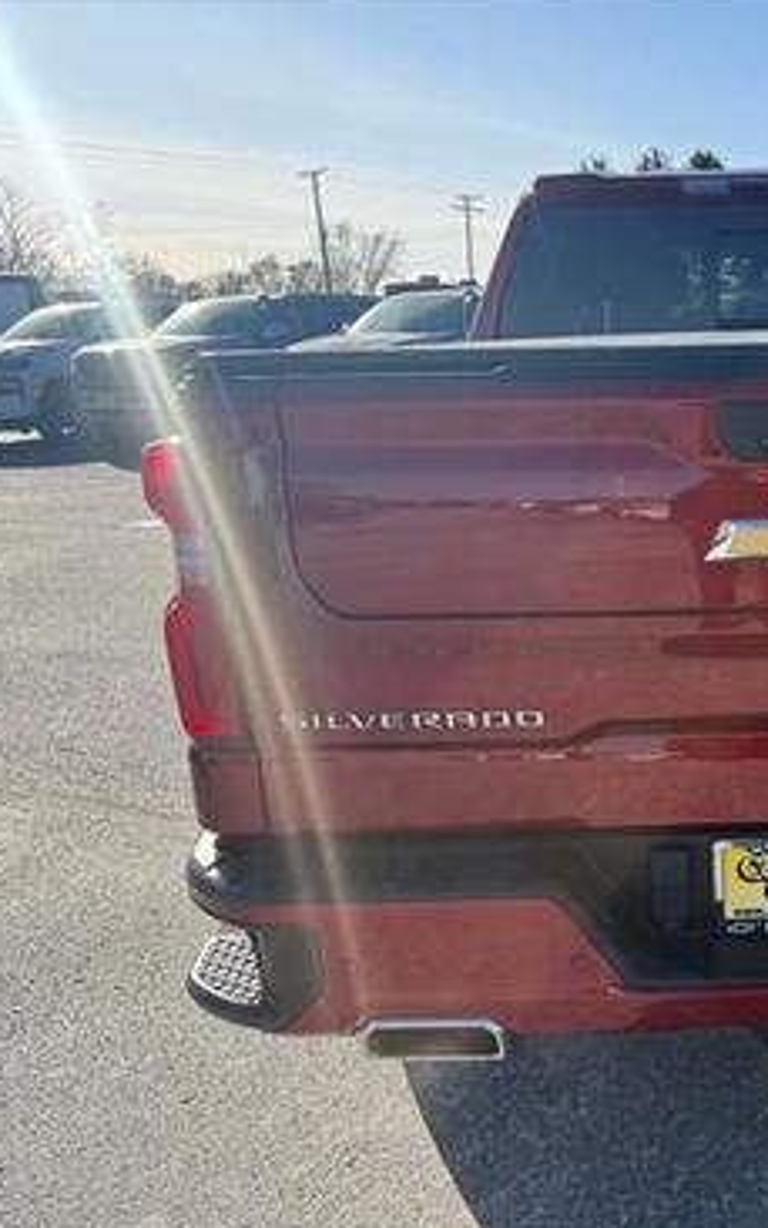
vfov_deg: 55.3
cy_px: 617
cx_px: 771
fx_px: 1171
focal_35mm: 35
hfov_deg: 33.2
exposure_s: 1/5319
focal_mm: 6.76
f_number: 1.78
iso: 125
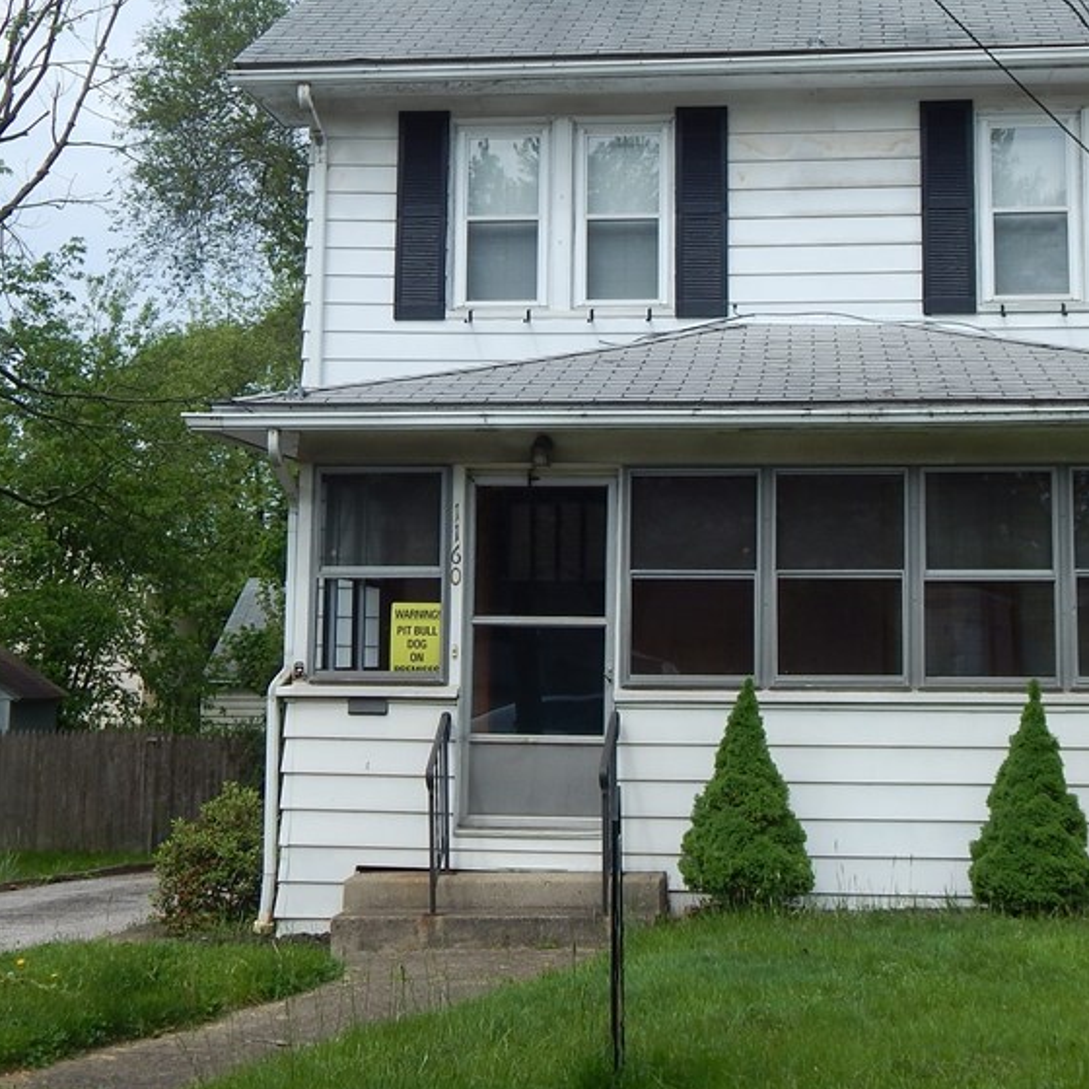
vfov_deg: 31.0
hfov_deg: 31.0
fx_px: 1958
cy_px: 422
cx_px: 646
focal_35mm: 55
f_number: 3.3
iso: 125
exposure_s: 1/1250
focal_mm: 6.1
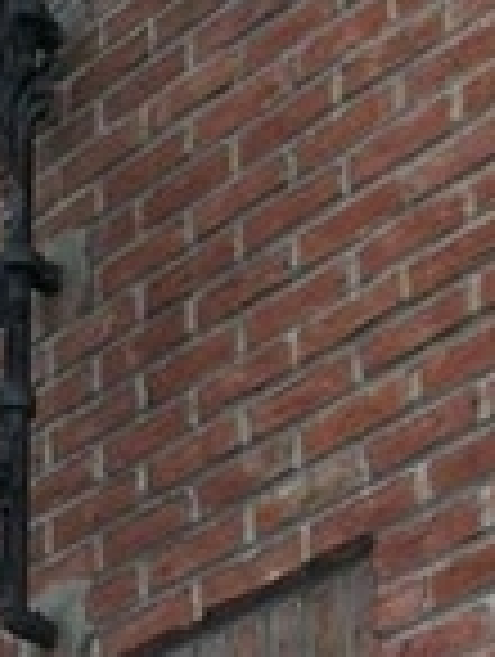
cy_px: 675
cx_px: -104
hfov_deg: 9.0
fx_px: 3118
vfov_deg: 11.9
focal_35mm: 164
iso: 80
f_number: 3.2
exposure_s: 1/100
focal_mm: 7.1
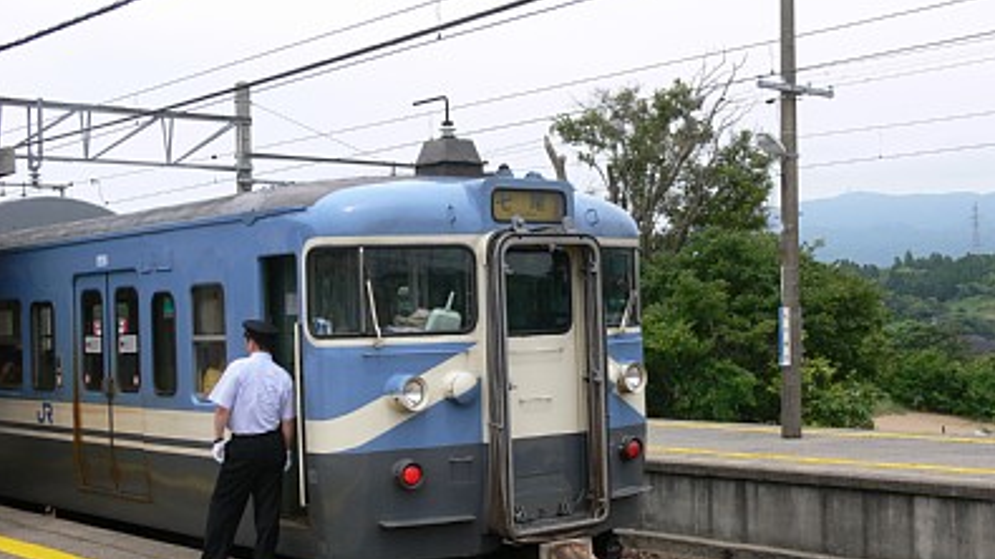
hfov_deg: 39.2
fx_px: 1398
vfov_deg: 22.6
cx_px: 496
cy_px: 277
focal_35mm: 53
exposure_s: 1/200
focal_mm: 10.2
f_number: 5.6
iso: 80
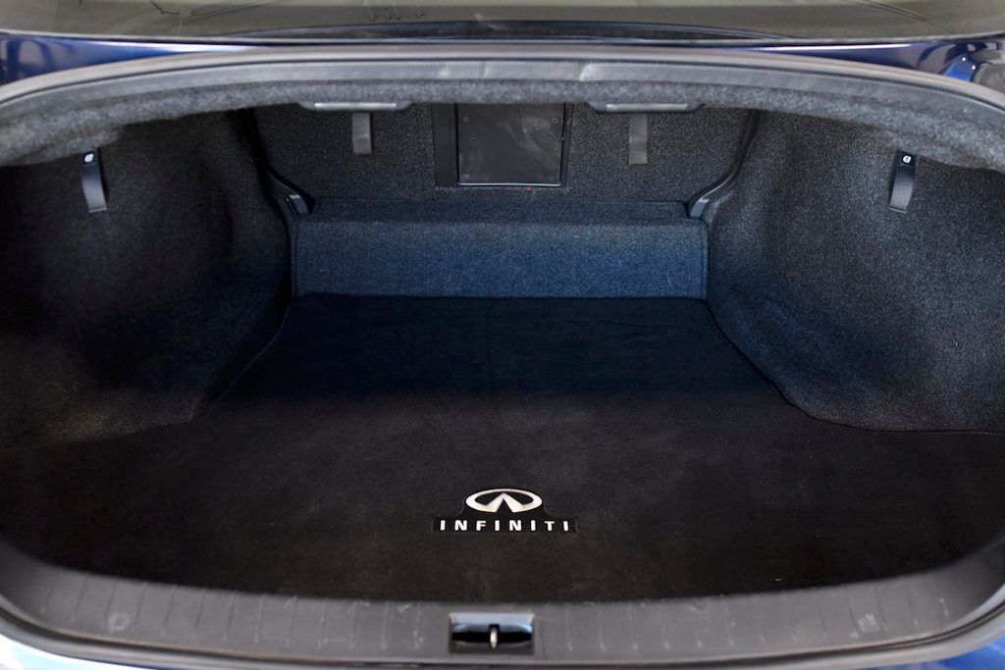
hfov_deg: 53.1
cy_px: 335
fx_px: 1005
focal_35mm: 36
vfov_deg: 36.9
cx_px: 502
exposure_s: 1/250
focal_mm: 24
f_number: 3.5
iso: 1250
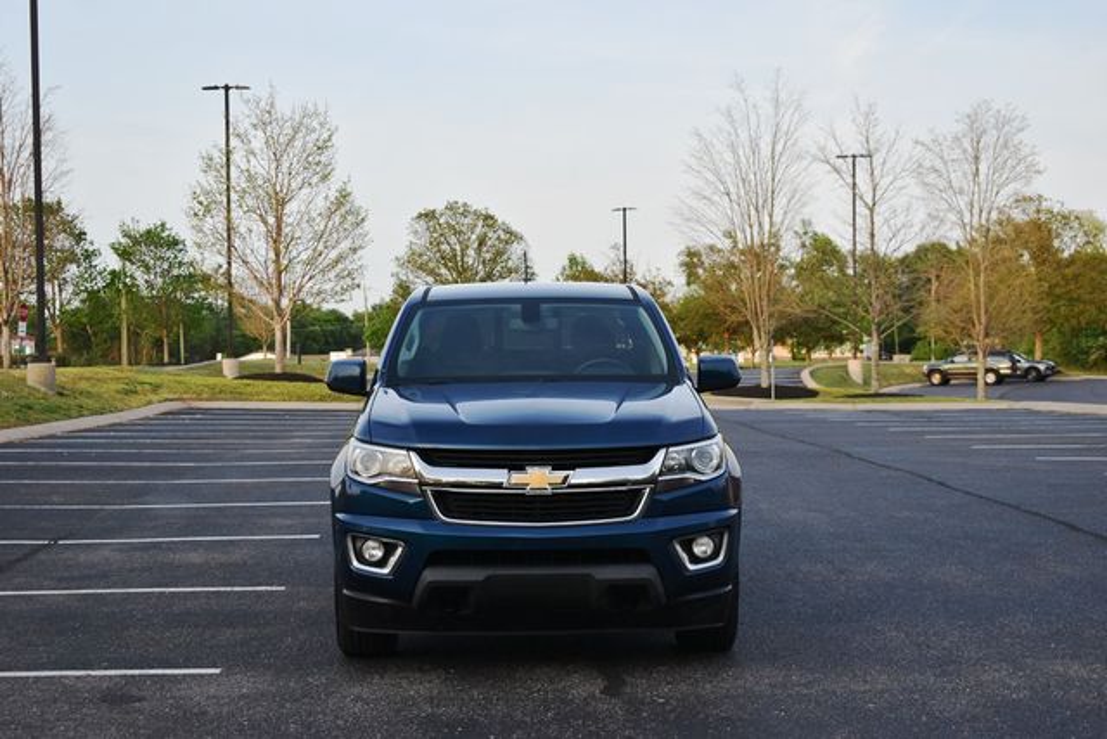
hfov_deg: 31.9
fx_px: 1938
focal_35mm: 63
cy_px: 370
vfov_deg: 21.6
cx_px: 554
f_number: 5.6
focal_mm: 42
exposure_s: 1/250
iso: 400
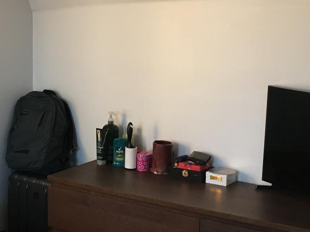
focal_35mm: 79
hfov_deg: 24.3
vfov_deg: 18.7
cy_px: 115
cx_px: 63
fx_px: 707
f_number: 2.2
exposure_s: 1/30
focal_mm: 4.15
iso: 100
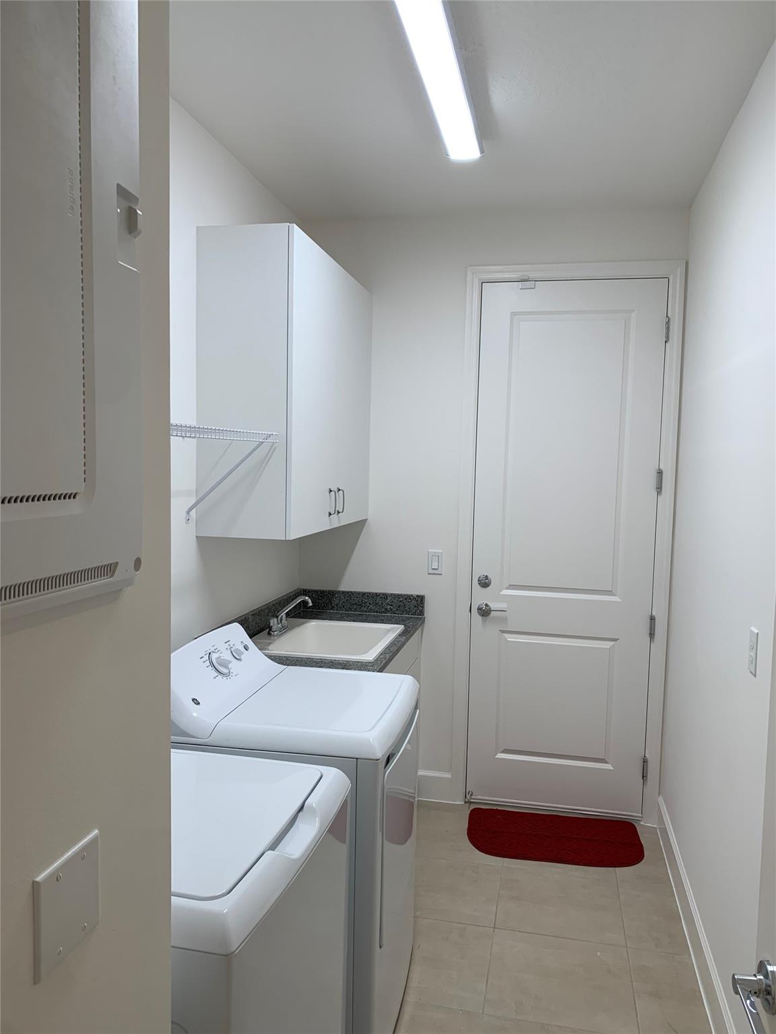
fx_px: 777
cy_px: 517
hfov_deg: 53.1
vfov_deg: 67.3
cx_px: 388
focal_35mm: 26
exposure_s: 1/120
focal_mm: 4.25
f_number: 1.8
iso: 50
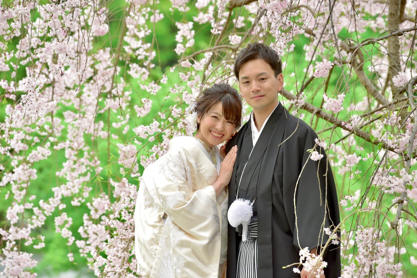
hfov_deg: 11.7
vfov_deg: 7.9
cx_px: 208
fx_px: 2028
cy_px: 139
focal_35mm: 175
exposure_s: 1/640
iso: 1000
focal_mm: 175
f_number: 4
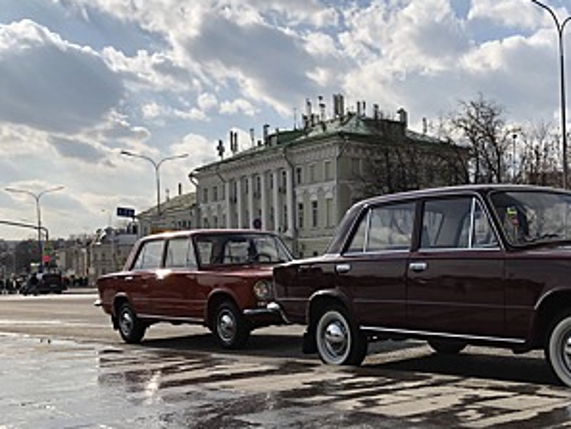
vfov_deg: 32.7
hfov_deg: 41.3
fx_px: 726
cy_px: 269
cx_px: 445
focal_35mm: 44
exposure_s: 1/3436
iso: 25
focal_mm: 3.99
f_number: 1.8
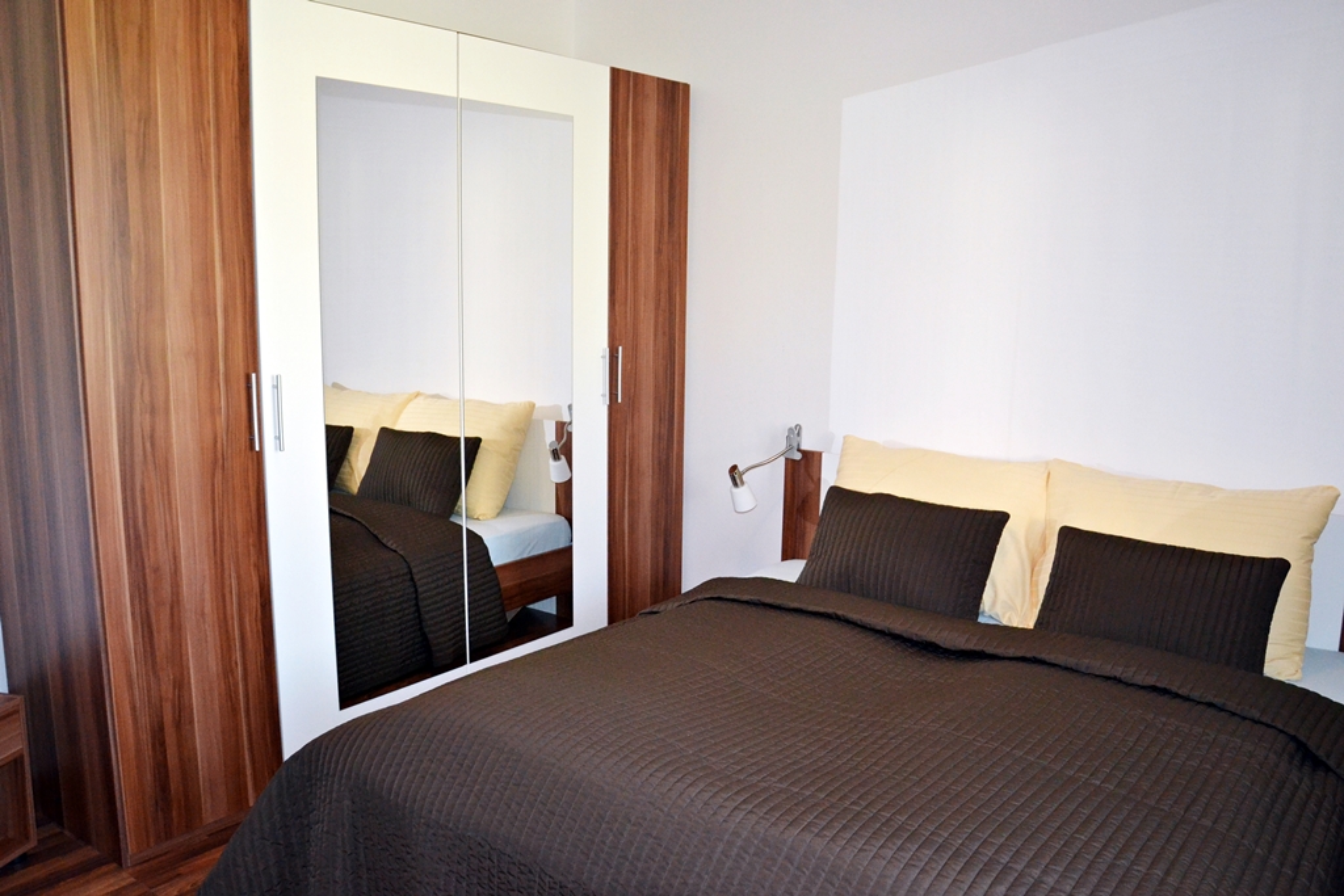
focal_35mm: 27
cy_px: 448
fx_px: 1008
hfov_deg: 67.4
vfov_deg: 47.9
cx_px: 672
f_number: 3.5
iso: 1600
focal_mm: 18
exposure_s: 1/80
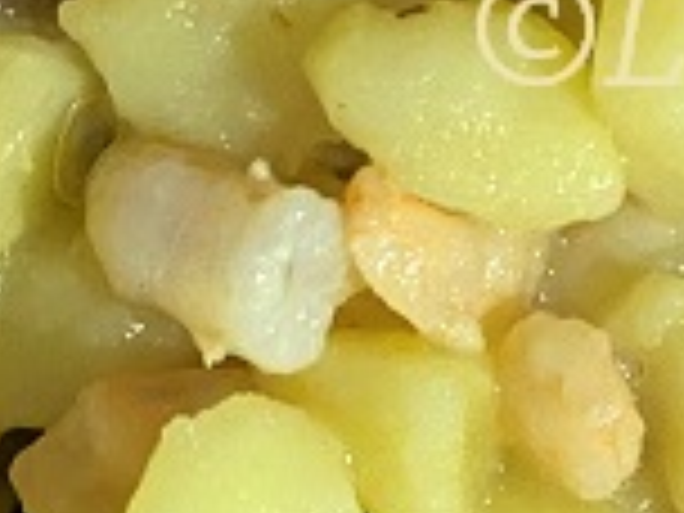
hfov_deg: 15.3
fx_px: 2529
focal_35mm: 128
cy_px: 1080
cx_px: 594
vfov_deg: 10.5
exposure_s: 1/50
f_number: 1.8
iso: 320
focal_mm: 4.25
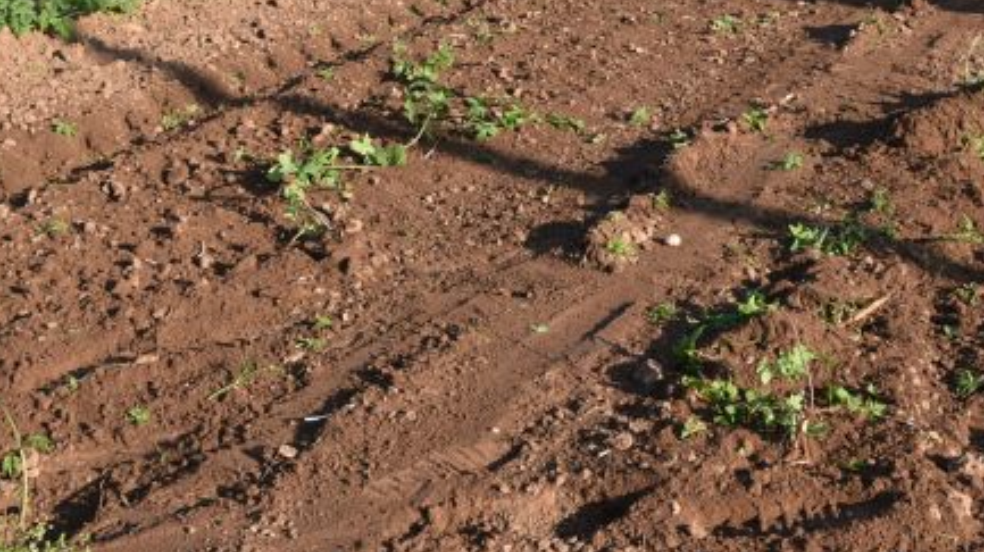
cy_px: 2
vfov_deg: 17.5
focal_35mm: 67
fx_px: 1747
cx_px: 550
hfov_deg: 31.4
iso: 320
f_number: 8
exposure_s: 1/500
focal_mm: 18
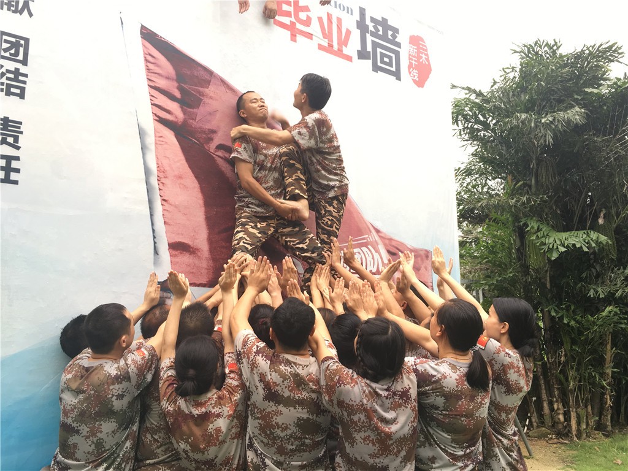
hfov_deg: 61.7
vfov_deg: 48.2
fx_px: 526
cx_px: 314
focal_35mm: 29
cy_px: 236
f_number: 2.2
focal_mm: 4.15
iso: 25
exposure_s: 1/33
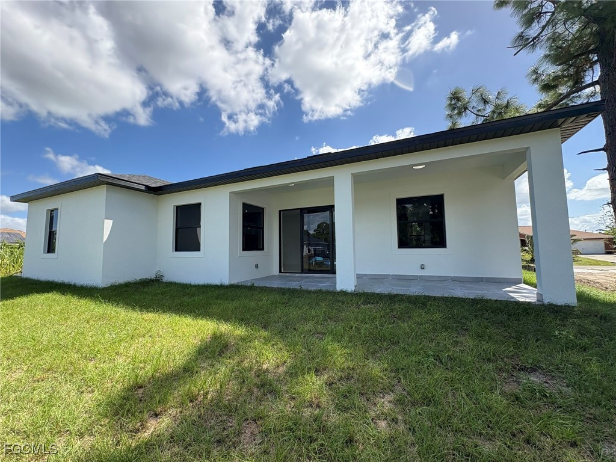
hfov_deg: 102.1
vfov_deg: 85.7
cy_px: 231
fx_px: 249
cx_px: 308
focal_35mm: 14
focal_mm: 2.22
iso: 64
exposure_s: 1/968
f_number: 2.2
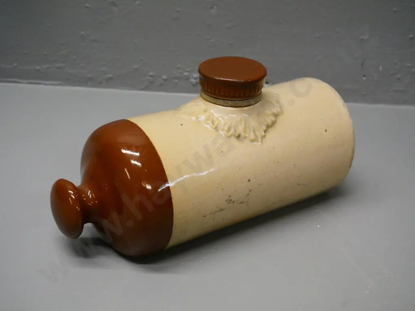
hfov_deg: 38.2
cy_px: 156
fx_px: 599
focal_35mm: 50
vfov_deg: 29.1
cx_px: 208
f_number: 5.6
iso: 3200
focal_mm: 25
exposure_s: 1/200
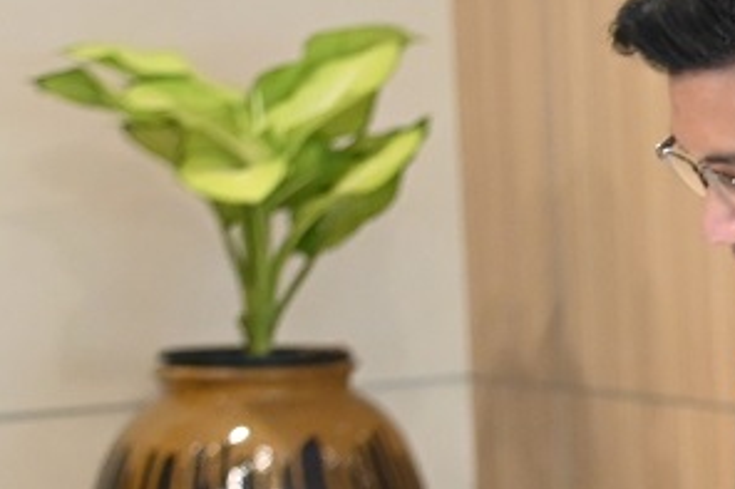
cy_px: 328
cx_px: 1875
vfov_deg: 5.2
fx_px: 5428
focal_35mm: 266
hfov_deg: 7.2
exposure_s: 1/125
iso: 3200
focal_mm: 52
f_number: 4
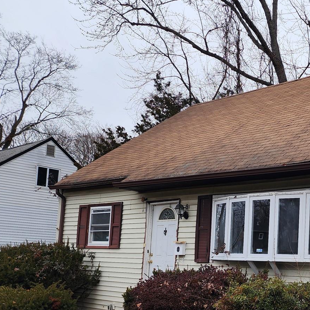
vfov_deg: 35.1
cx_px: 332
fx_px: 476
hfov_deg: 32.3
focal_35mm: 47
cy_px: 241
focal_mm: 6.4
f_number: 1.8
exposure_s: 1/180
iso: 20
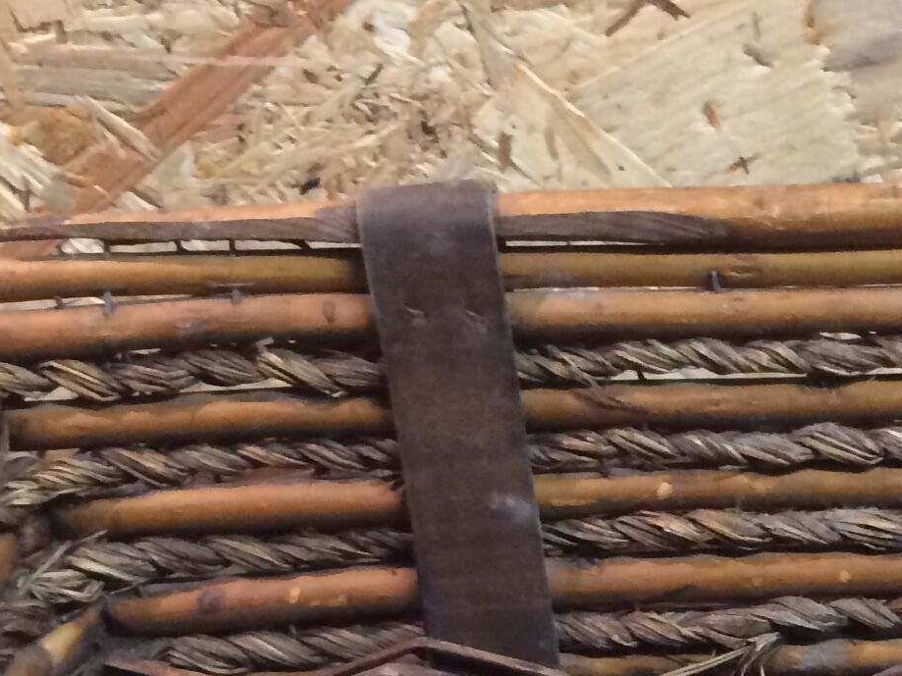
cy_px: 1075
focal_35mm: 103
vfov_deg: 13.4
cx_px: 1015
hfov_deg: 18.3
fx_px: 2684
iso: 250
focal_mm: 4.15
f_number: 2.2
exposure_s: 1/33
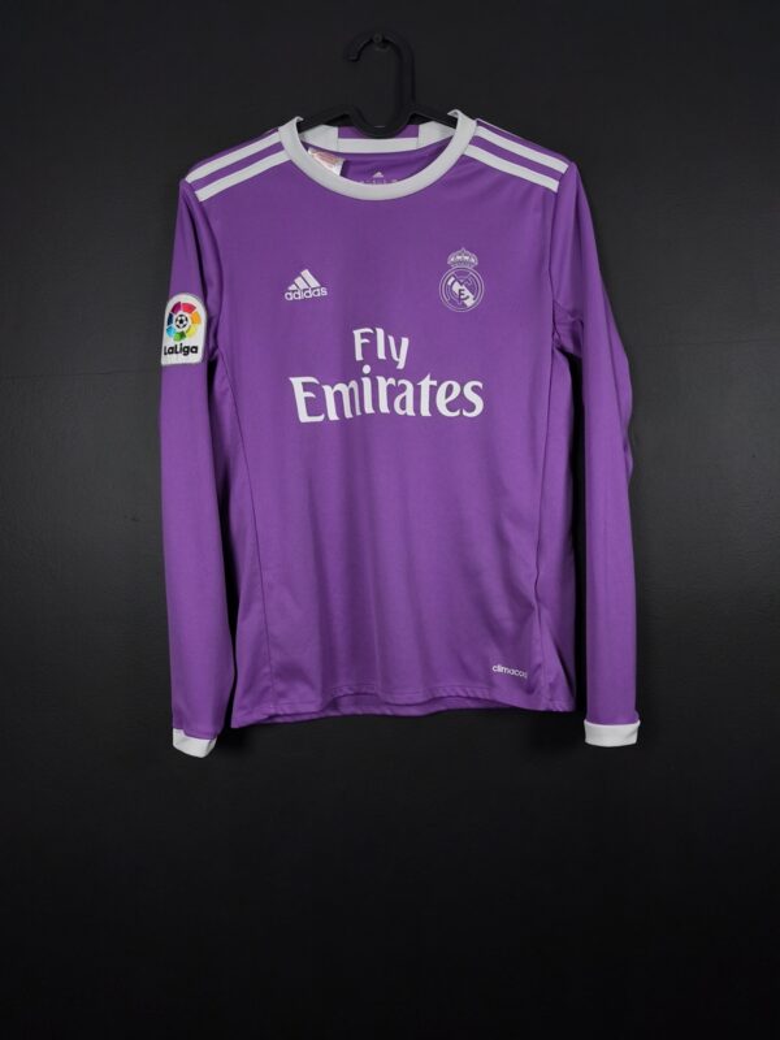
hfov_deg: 58.9
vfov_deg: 73.9
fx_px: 691
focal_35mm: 23
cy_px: 520
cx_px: 390
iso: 400
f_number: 1.6
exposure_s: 1/160
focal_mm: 6.57
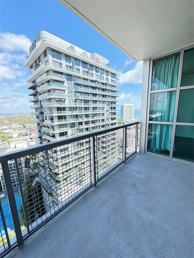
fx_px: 105
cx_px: 97
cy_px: 129
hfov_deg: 85.7
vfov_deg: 102.1
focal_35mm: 14
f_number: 2.2
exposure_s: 1/201
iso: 40
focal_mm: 2.22
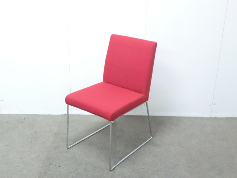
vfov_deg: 32.2
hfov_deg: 42.1
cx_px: 118
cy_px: 89
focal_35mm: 45
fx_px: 308
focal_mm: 8.2
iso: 800
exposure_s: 1/25
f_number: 4.3
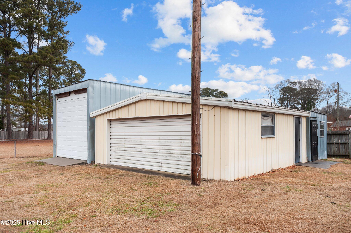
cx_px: 176
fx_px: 263
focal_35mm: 27
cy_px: 116
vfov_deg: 47.9
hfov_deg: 67.4
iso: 400
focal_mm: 27
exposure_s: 1/125
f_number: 5.6
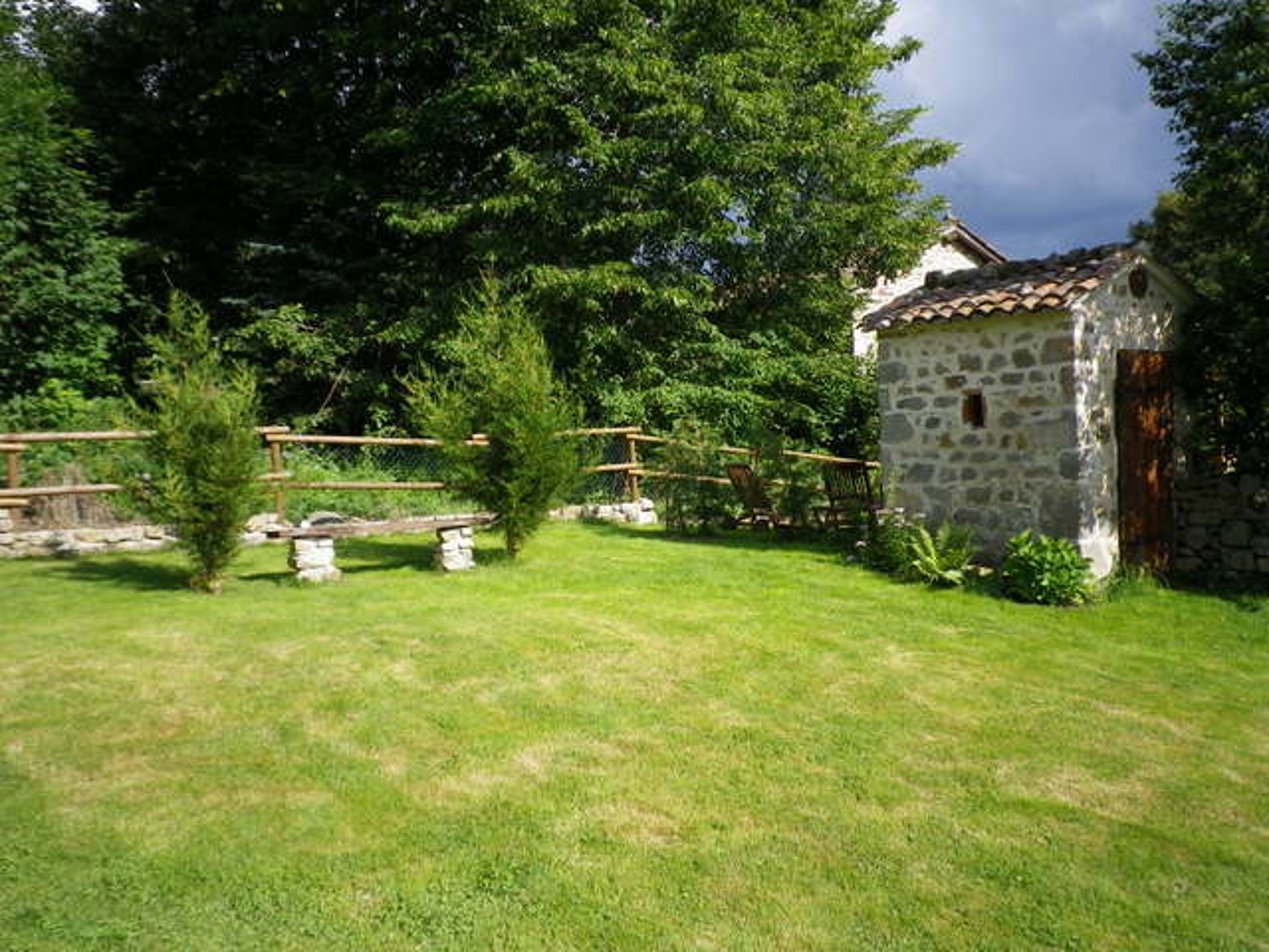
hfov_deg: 63.4
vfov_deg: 49.7
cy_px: 476
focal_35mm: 28
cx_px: 634
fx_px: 1026
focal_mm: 5.05
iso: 80
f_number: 3.5
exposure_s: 1/400
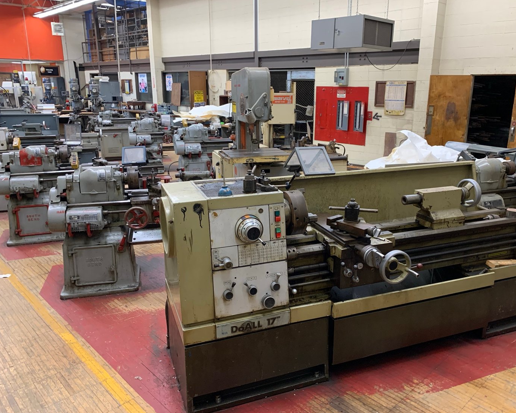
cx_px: 281
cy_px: 206
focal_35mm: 28
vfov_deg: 51.5
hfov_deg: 62.1
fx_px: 428
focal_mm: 4.25
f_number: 1.8
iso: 200
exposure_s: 1/60
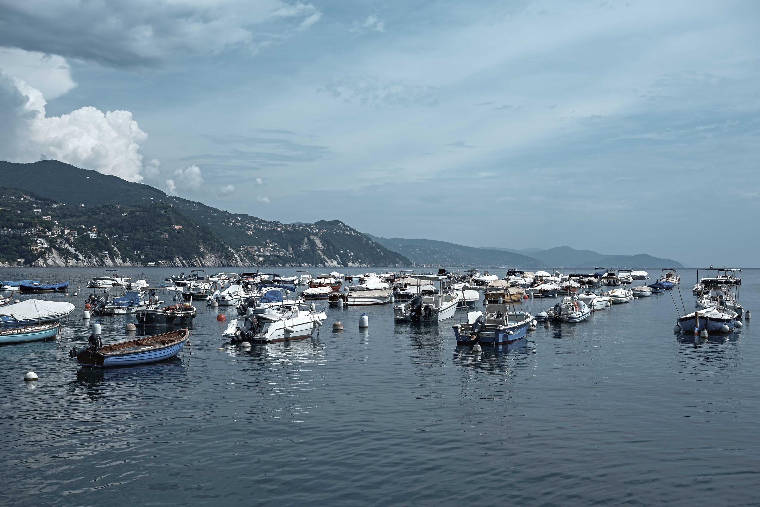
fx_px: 865
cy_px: 254
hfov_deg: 47.4
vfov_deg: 32.6
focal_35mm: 41
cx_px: 380
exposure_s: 1/1250
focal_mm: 27
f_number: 5.6
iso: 125
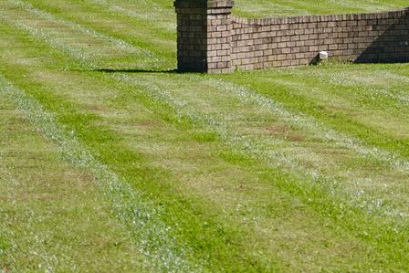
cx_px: 466
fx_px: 2208
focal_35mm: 194
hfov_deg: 10.4
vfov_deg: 6.9
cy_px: -167
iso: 80
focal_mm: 42.5
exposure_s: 1/1000
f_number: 2.8
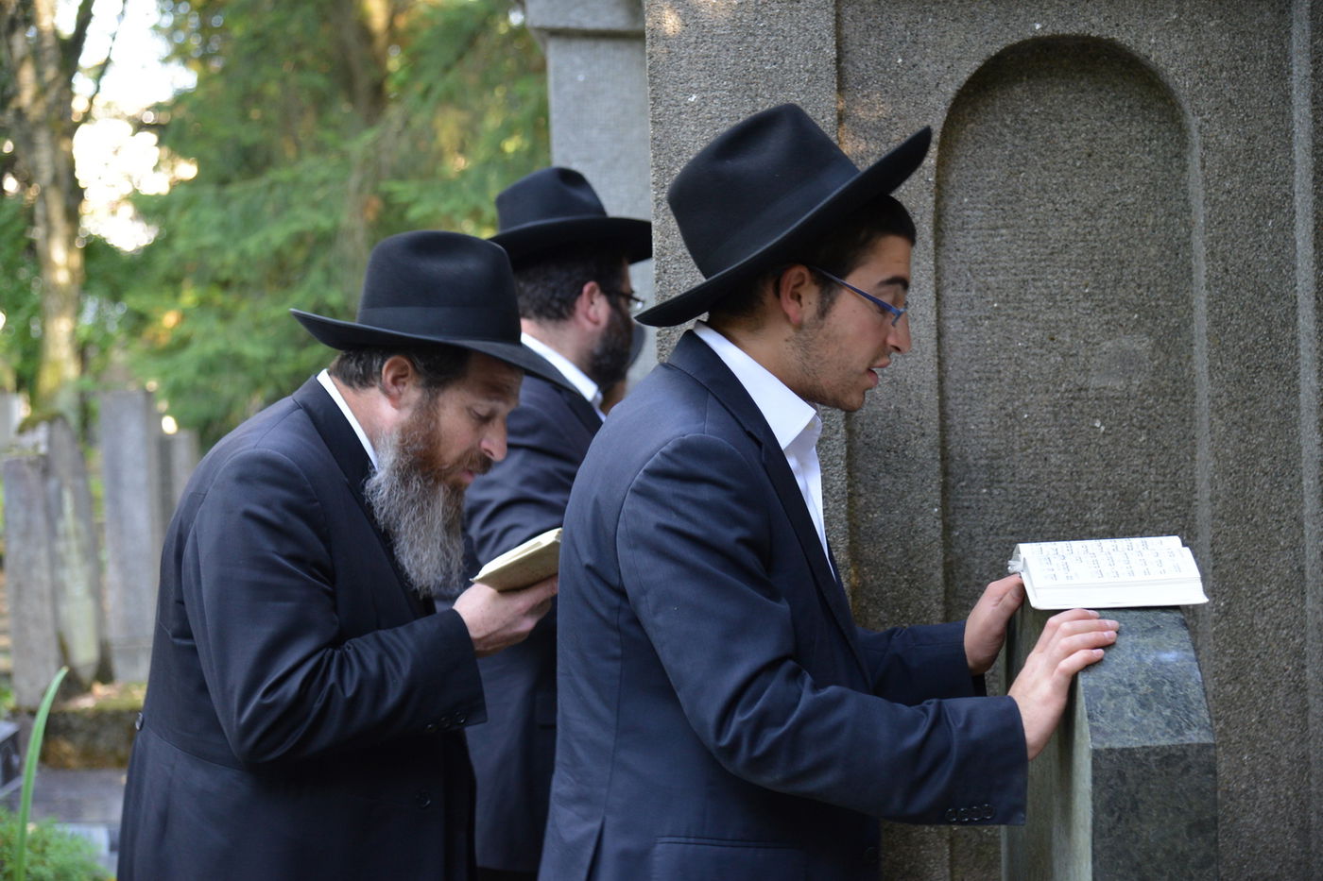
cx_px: 662
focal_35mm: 70
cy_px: 440
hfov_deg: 28.8
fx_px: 2572
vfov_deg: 19.5
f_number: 4.5
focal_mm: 70
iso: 1600
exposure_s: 1/80
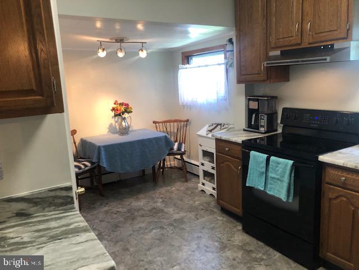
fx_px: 290
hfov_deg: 63.4
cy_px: 135
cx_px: 180
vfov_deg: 49.7
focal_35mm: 28
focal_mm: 4
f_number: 1.8
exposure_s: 1/15
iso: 40
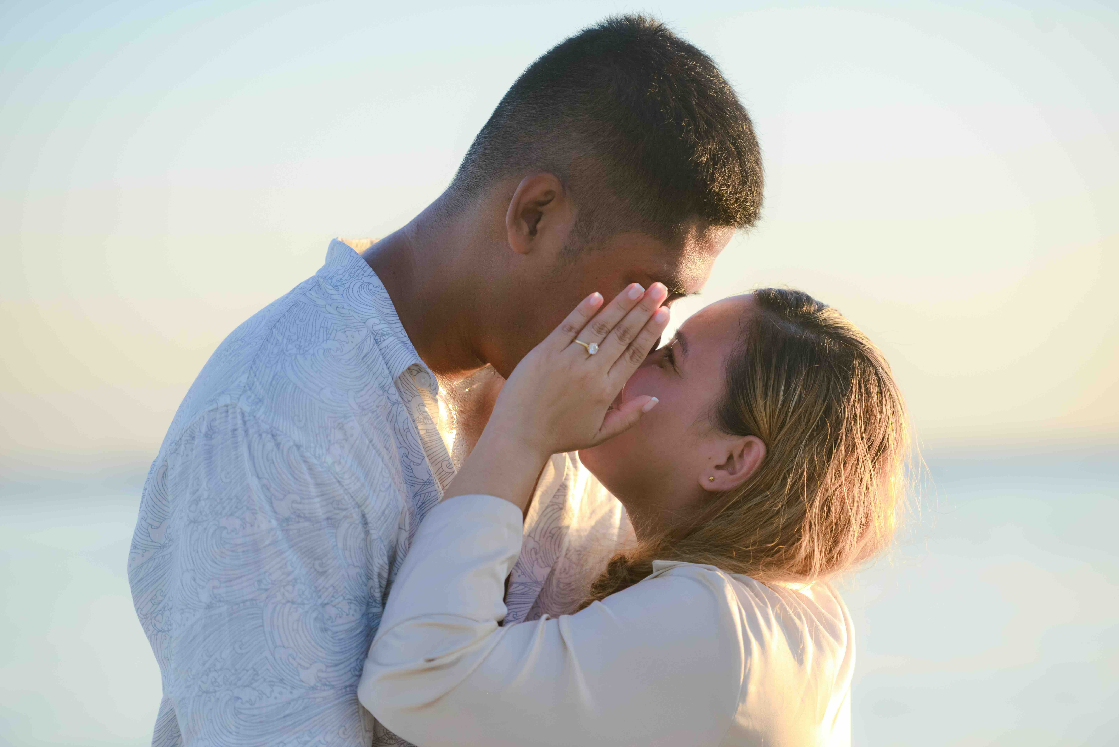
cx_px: 560
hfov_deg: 15.2
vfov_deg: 10.2
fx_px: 4197
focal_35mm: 135
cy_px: 374
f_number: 2.8
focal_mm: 135
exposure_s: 1/2000
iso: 500
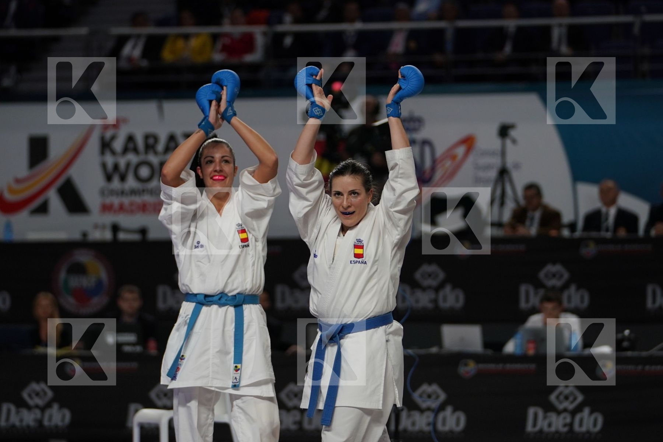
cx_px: 332
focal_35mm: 205
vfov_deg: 6.7
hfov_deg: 10.0
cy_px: 221
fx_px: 3775
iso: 640
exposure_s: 1/1000
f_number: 2.8
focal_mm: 137
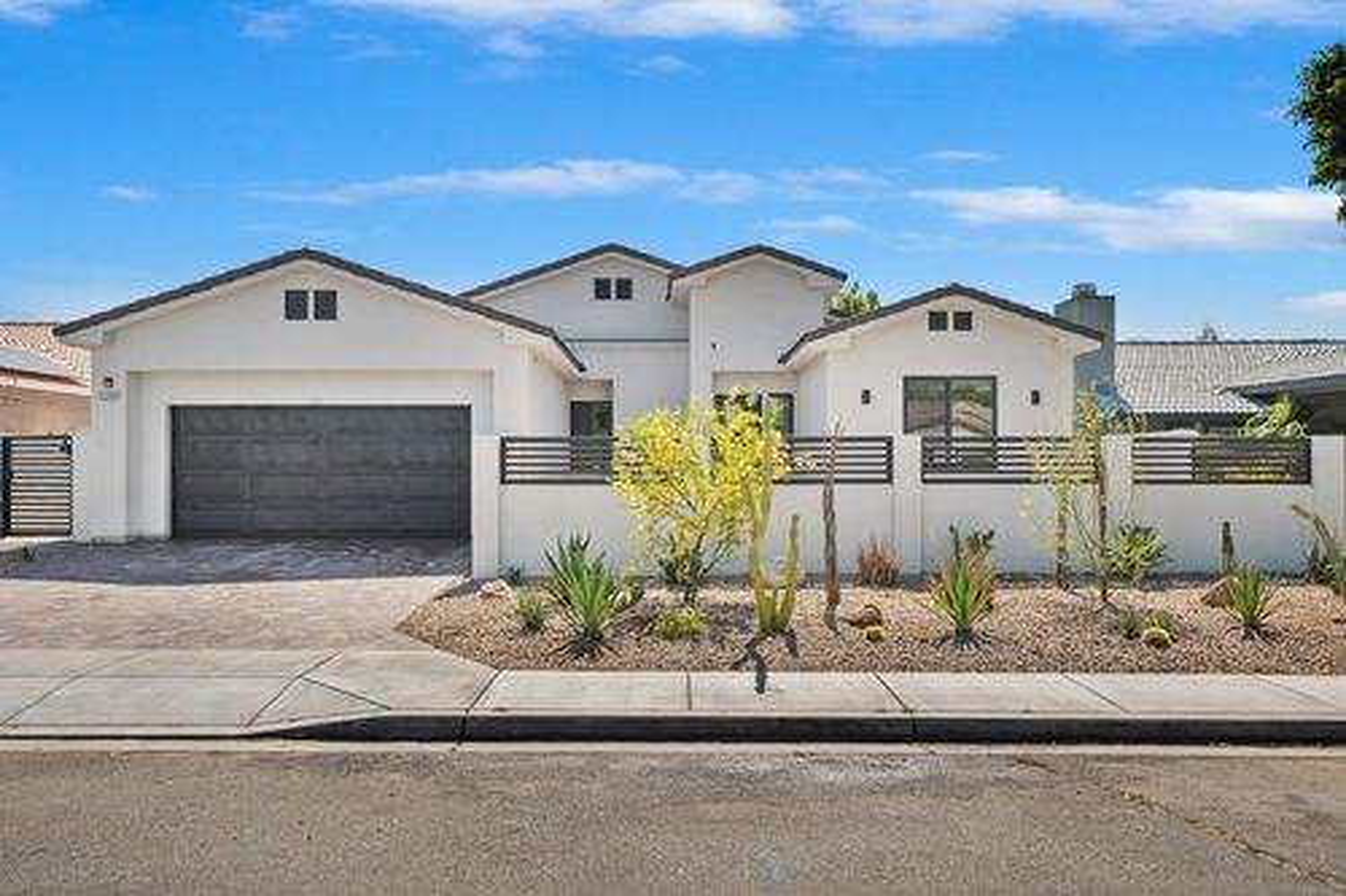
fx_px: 1121
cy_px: 448
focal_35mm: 30
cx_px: 673
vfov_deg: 43.6
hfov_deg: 61.9
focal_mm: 20
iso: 100
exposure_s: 1/160
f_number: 8
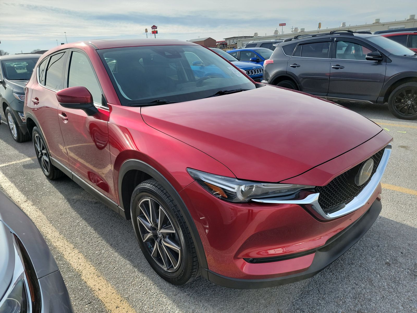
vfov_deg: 56.8
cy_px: 156
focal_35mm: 24
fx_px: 289
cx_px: 208
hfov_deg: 71.6
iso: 50
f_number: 1.8
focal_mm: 6.7
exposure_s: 1/669
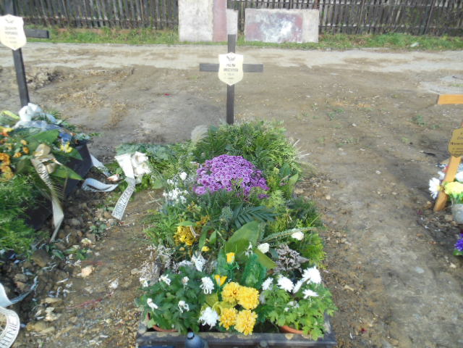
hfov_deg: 69.4
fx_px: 334
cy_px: 174
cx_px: 232
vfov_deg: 54.9
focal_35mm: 25
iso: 125
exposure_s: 1/320
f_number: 3.2
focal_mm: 4.5
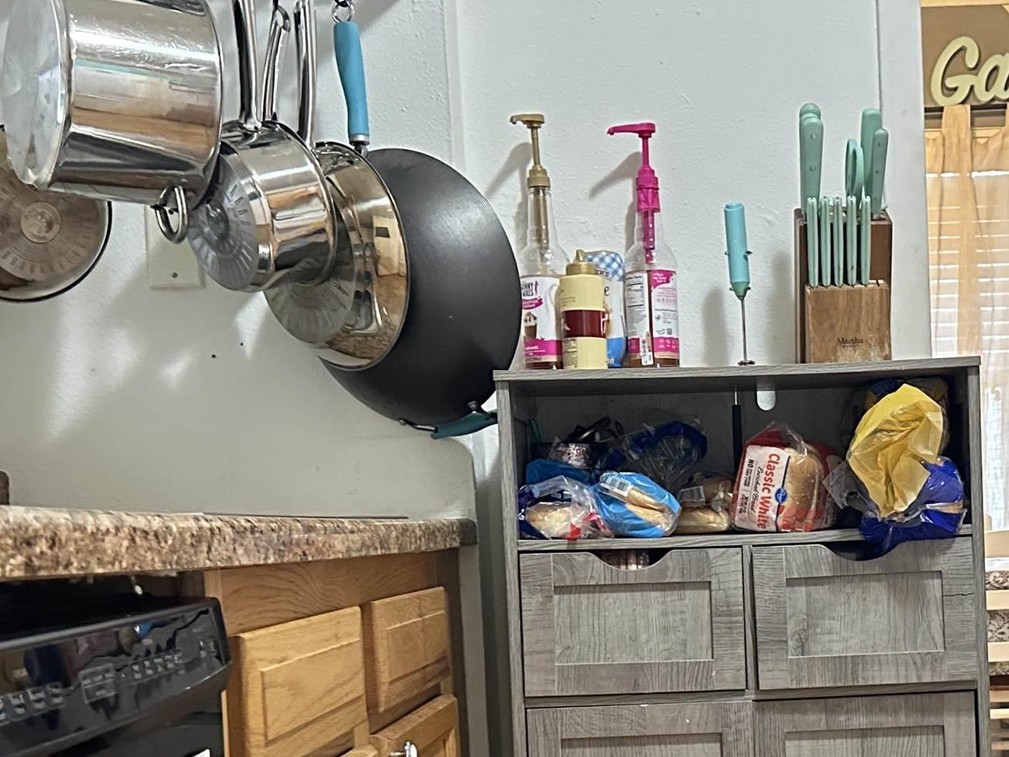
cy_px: 595
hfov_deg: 33.0
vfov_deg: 25.3
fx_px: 1662
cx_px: 773
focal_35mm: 57
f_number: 1.78
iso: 800
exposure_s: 1/40
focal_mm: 6.86
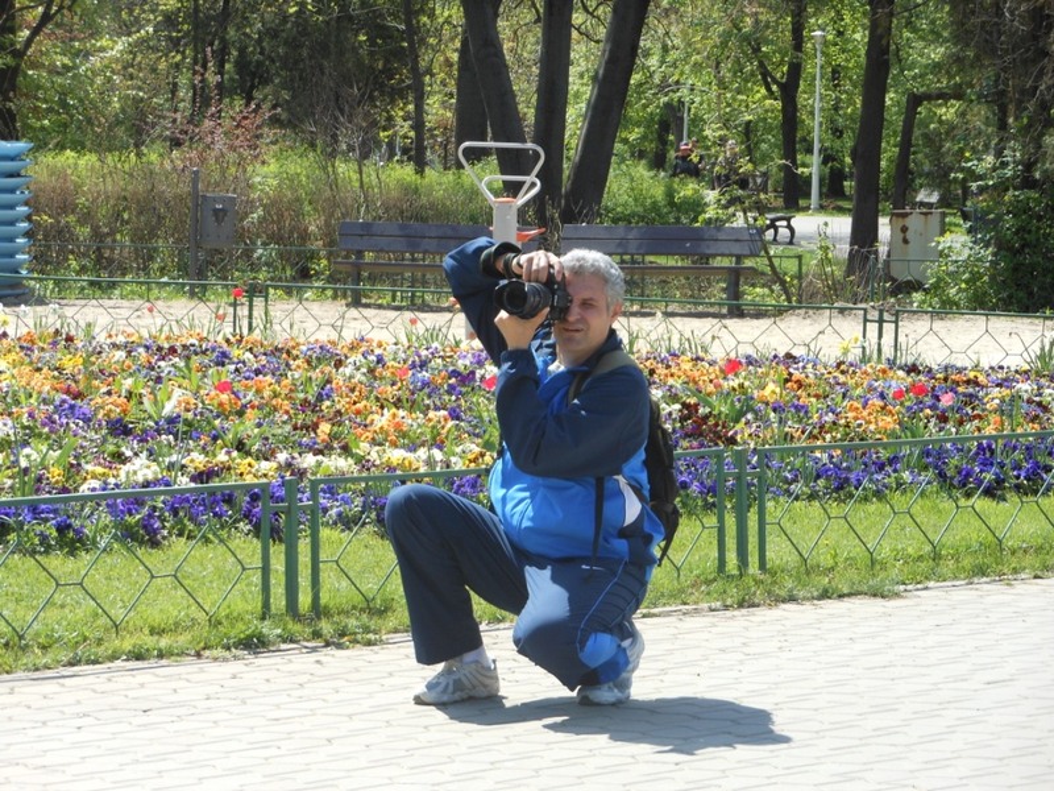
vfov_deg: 11.7
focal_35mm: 127
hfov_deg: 15.5
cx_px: 527
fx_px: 3867
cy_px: 396
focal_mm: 22.6
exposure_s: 1/250
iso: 100
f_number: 5
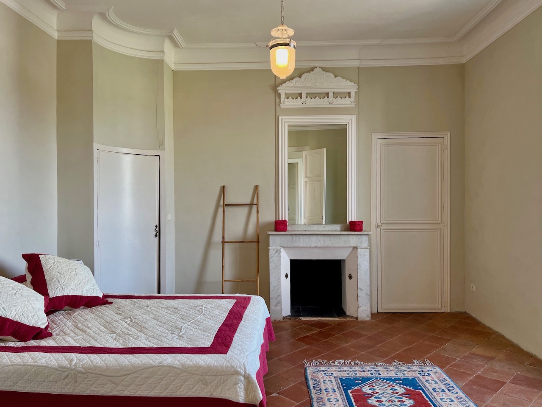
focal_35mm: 26
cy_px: 204
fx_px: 407
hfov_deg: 67.3
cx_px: 271
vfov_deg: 53.1
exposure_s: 1/100
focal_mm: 5.7
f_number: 1.5
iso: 100
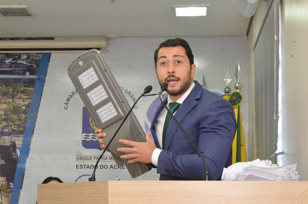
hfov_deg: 23.4
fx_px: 743
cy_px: 102
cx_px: 154
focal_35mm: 87
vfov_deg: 15.6
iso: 6400
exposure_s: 1/100
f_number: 11
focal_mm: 58
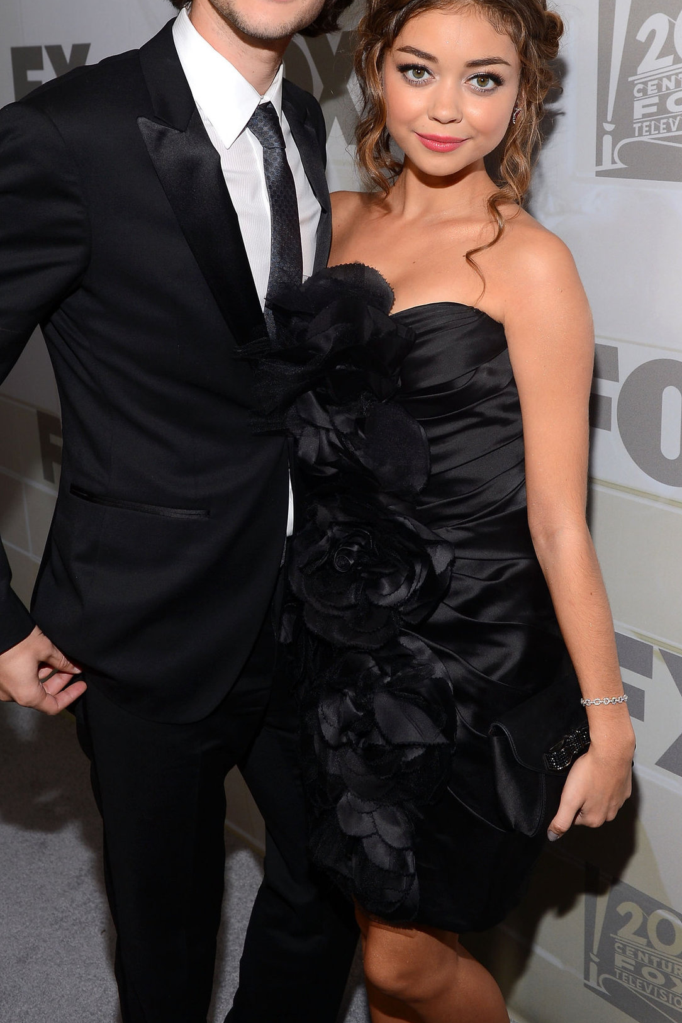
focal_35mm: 41
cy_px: 422
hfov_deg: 32.6
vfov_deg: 47.2
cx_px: 305
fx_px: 1165
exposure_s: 1/160
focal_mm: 31
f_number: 6.3
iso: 400
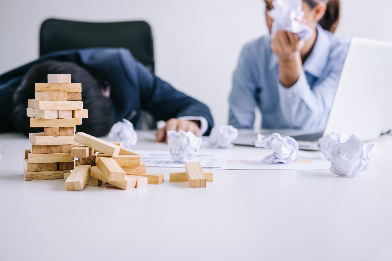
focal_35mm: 53
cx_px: 196
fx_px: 577
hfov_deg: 37.5
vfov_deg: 25.5
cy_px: 130
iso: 200
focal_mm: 35
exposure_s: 1/160
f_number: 2.8
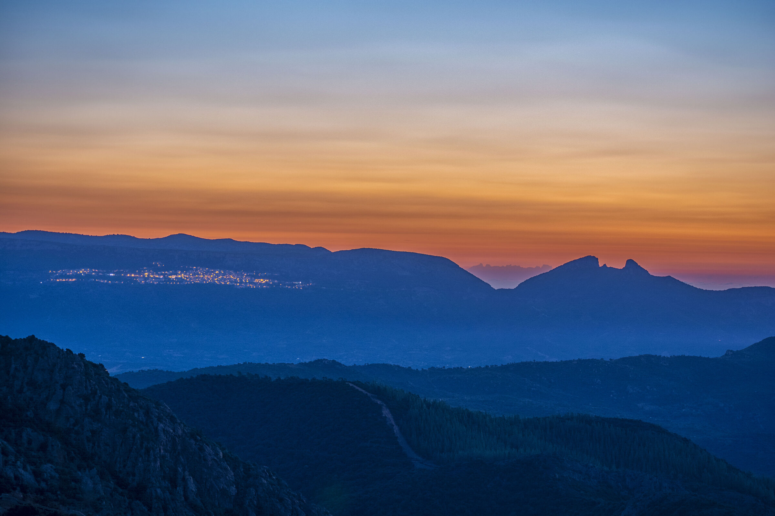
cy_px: 258
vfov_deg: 13.0
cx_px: 388
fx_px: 2260
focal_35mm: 105
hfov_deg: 19.5
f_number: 8
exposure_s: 1/2
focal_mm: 70
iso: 320
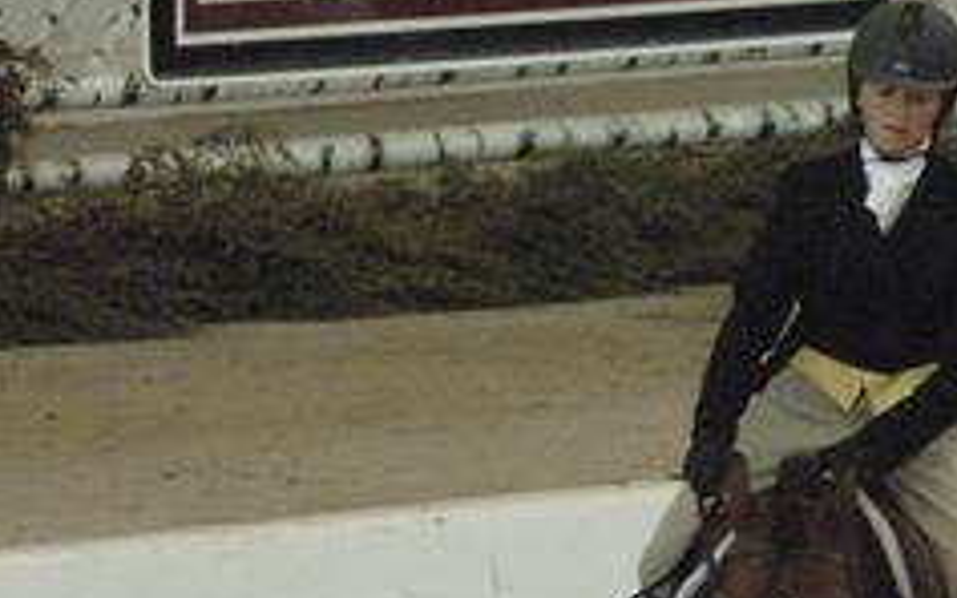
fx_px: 13438
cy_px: 669
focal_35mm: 515
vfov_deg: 2.5
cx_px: 1030
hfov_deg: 4.1
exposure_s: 1/320
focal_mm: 125
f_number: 2.8
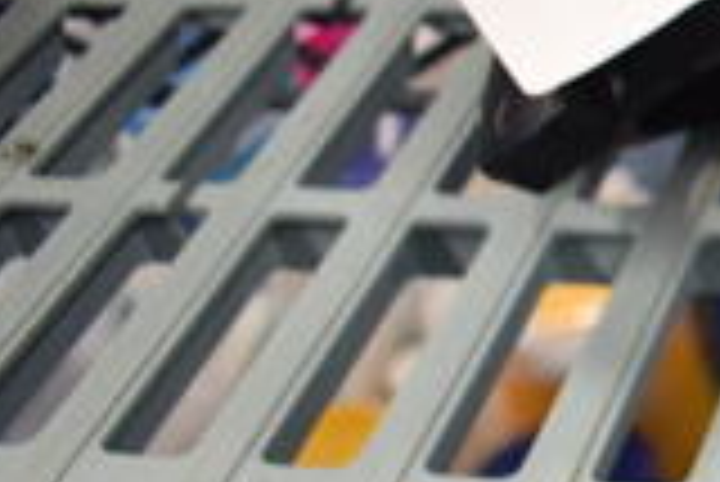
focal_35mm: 103
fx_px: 2062
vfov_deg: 13.3
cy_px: 306
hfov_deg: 16.3
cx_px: 1336
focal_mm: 18
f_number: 4
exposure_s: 1/30
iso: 640
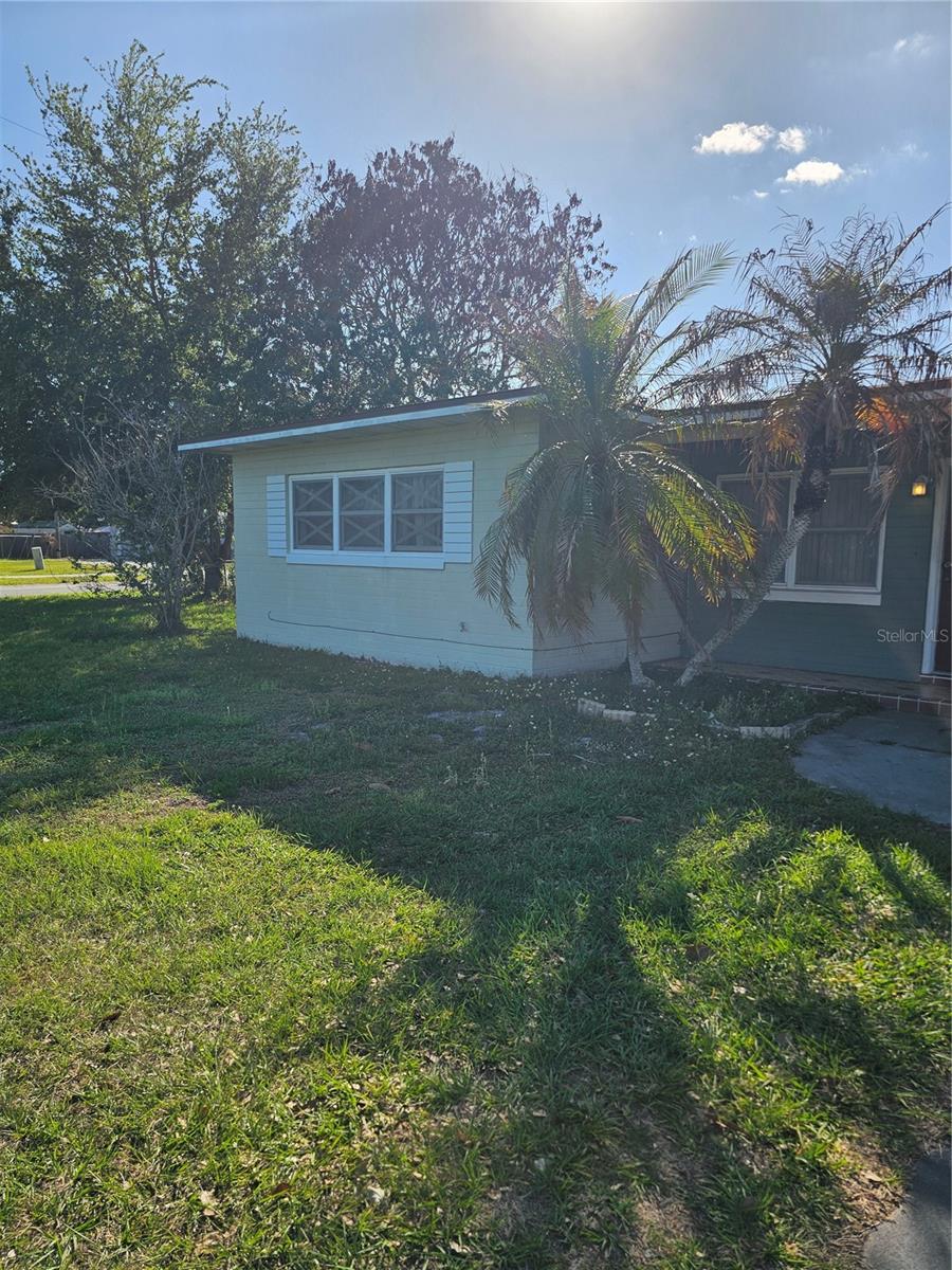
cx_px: 476
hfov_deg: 58.9
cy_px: 635
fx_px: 843
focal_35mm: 23
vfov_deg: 73.9
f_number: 1.7
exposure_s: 1/794
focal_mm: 6.3
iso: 10
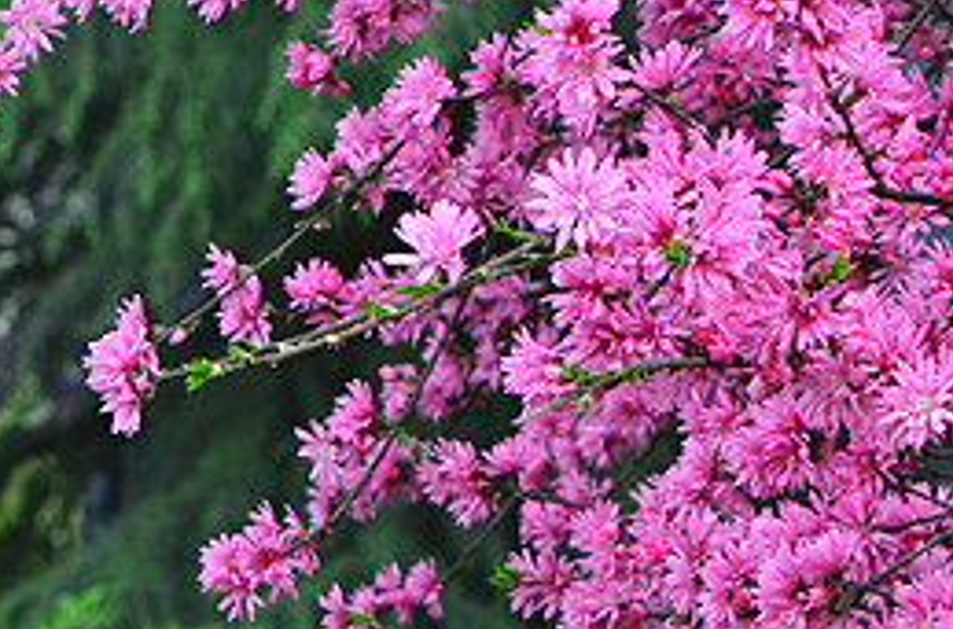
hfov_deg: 6.4
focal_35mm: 324
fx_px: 8551
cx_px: 979
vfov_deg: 4.2
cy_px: 480
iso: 200
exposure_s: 1/30
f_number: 8
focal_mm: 70
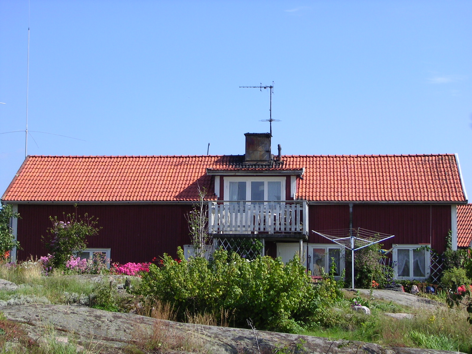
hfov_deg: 25.3
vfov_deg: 19.1
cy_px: 177
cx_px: 236
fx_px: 1050
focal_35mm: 77
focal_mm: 12.1
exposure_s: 1/177
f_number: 7
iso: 50
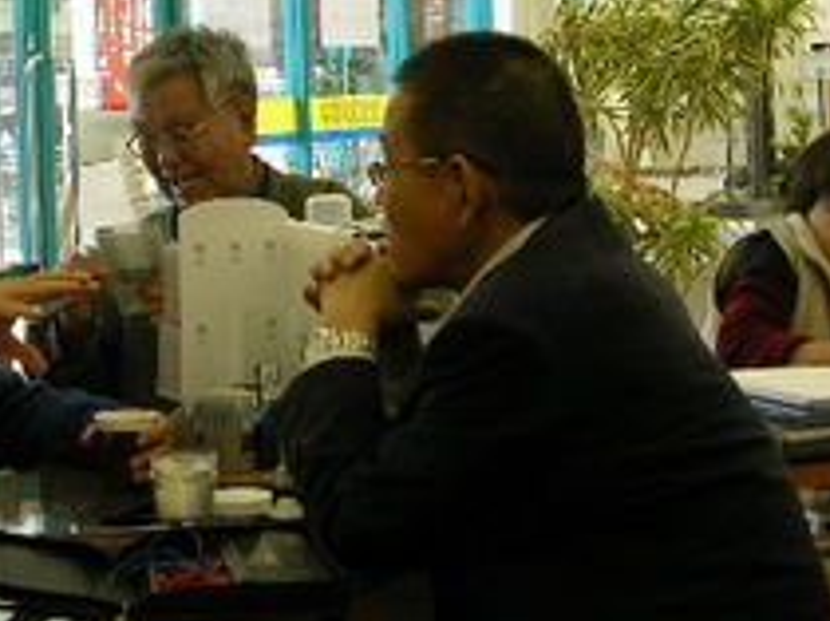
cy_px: 273
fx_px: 2012
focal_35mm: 84
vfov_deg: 17.5
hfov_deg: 23.2
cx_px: 245
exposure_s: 1/56
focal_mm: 7.4
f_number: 3.5
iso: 54
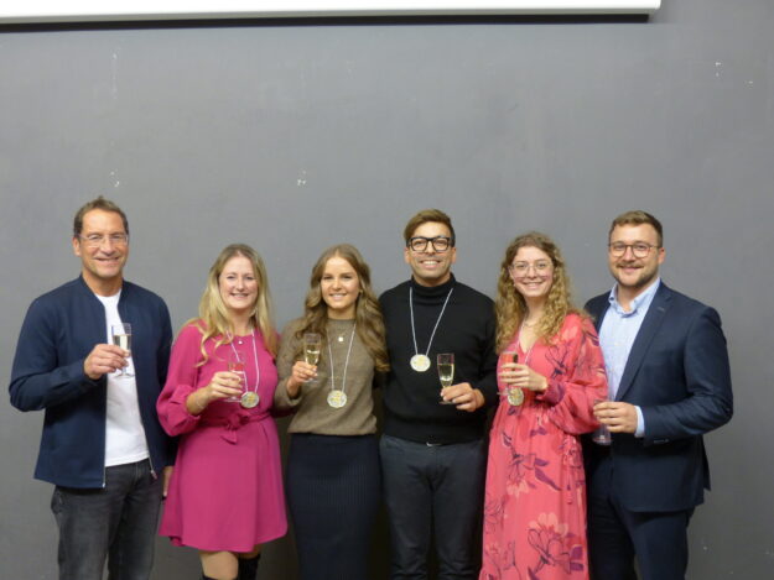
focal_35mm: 30
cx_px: 387
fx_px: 671
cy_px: 290
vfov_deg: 46.8
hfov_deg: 60.0
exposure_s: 1/8
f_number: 2.8
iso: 125
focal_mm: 5.4
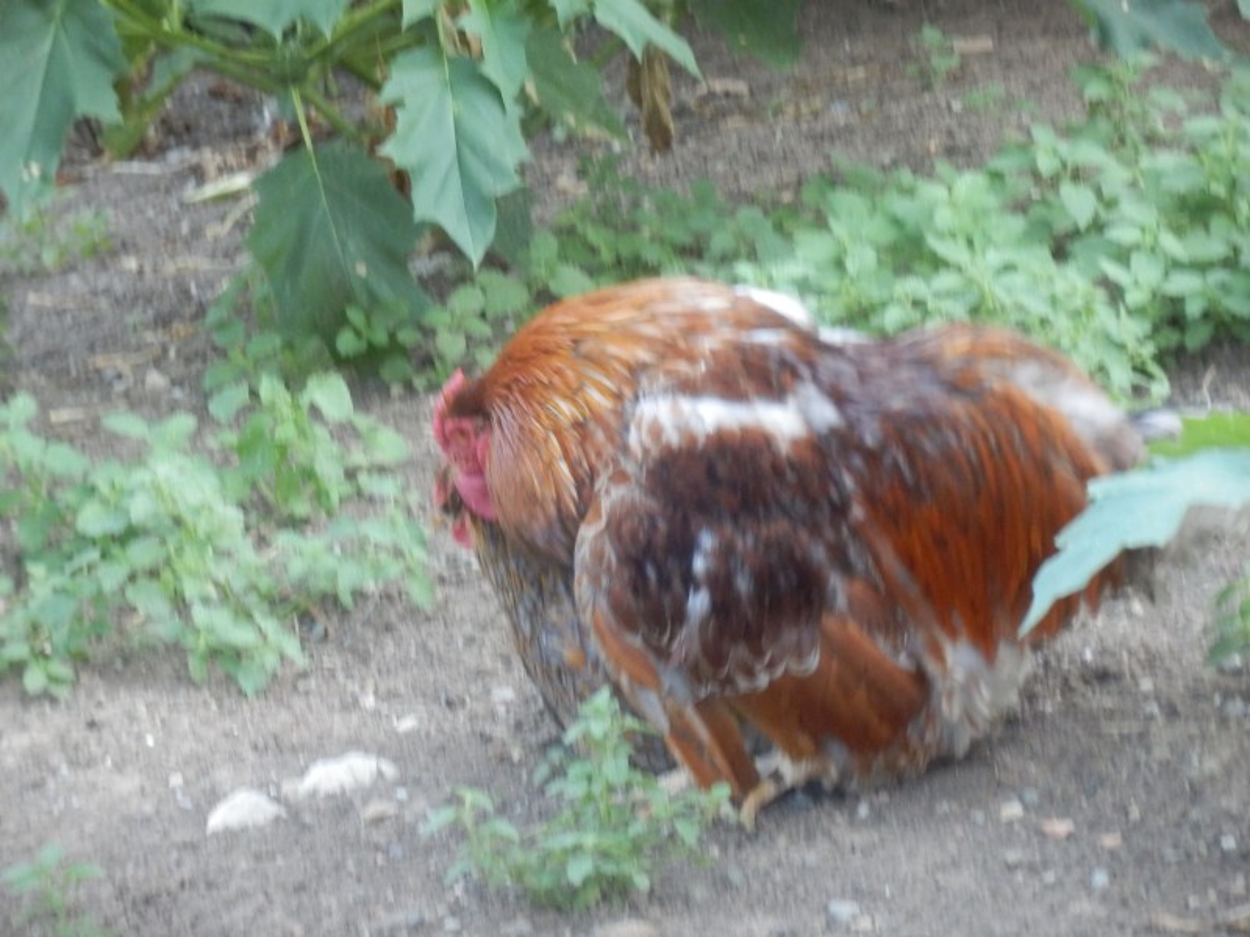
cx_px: 625
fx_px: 7150
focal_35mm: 198
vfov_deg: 7.5
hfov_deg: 10.0
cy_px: 468
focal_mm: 35.1
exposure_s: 1/80
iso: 800
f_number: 5.8
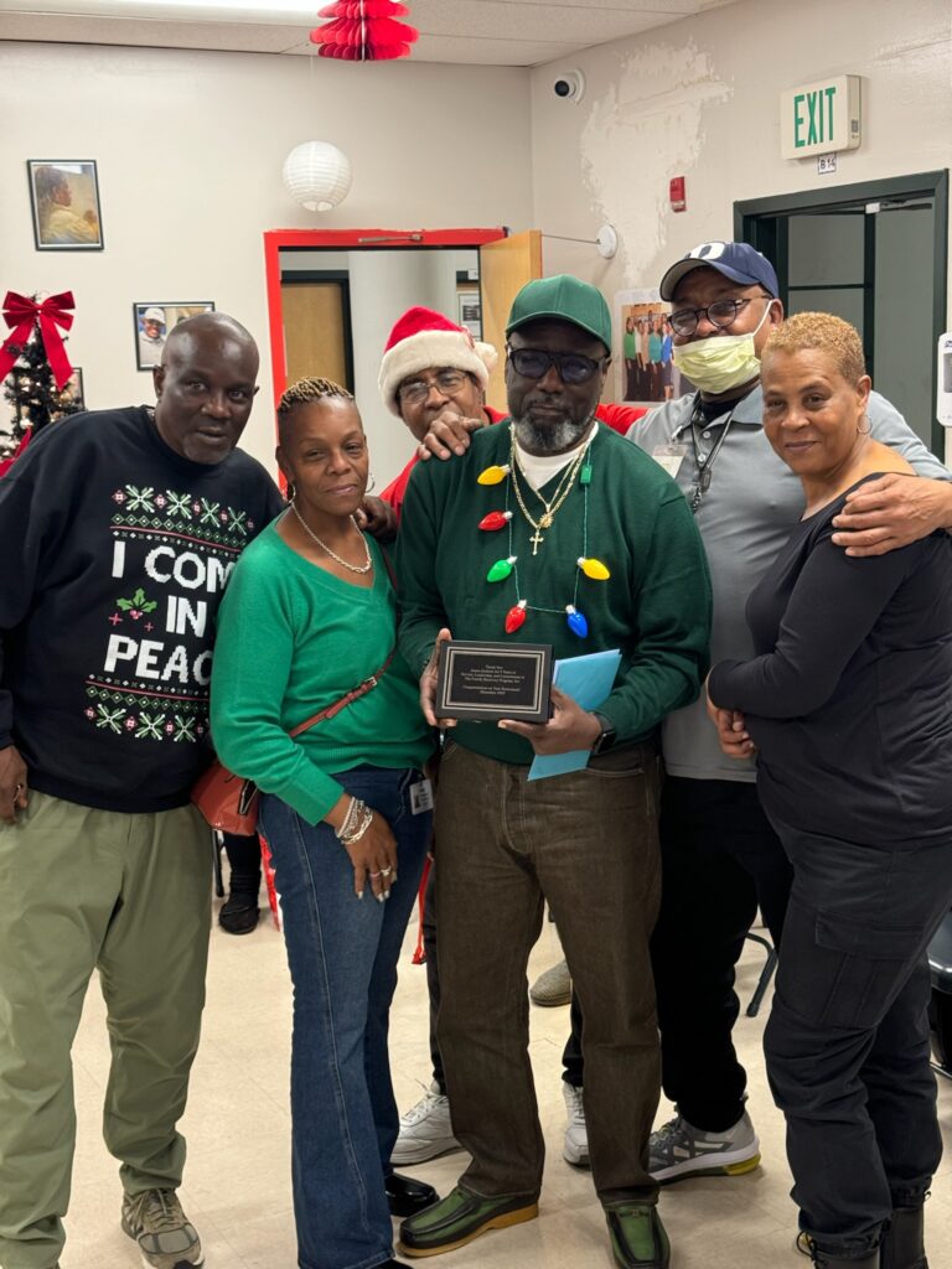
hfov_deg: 30.3
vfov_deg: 39.7
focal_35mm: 48
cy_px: 634
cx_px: 476
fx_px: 1760
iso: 160
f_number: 1.78
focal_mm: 6.76
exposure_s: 1/60
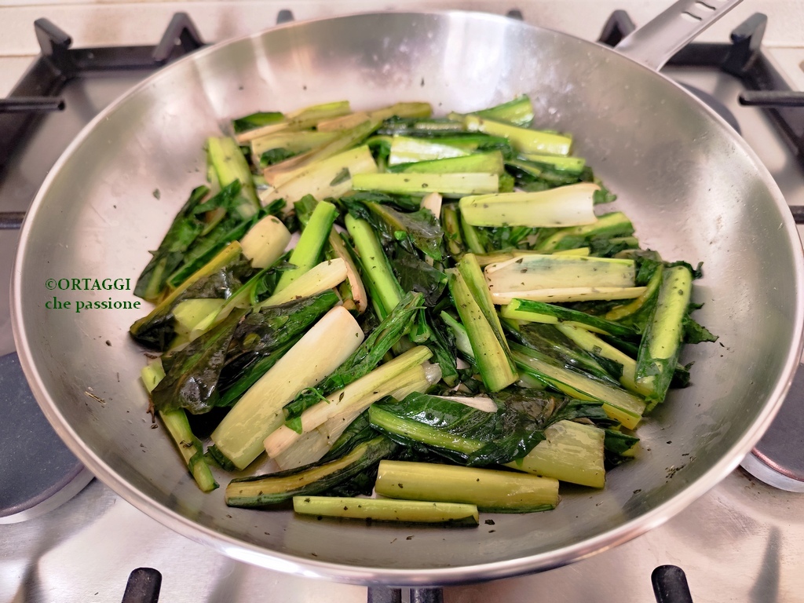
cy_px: 302
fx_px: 534
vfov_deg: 58.9
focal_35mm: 23
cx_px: 402
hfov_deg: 73.9
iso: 400
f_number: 1.65
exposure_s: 1/33.3
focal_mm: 6.14
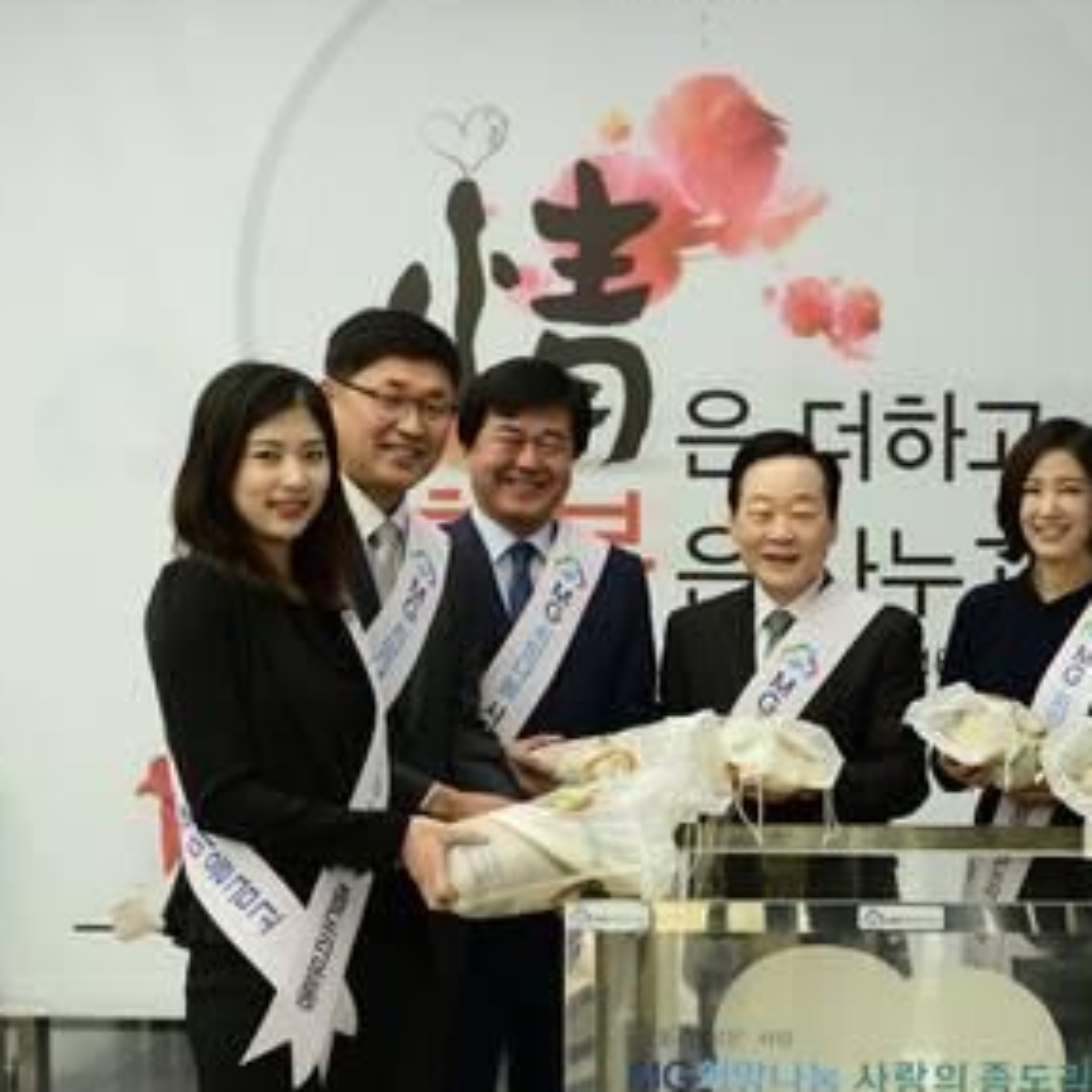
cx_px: 891
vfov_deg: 35.1
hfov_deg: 34.2
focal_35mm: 48
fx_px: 1713
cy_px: 707
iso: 400
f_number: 2.8
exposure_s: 1/125
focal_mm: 28
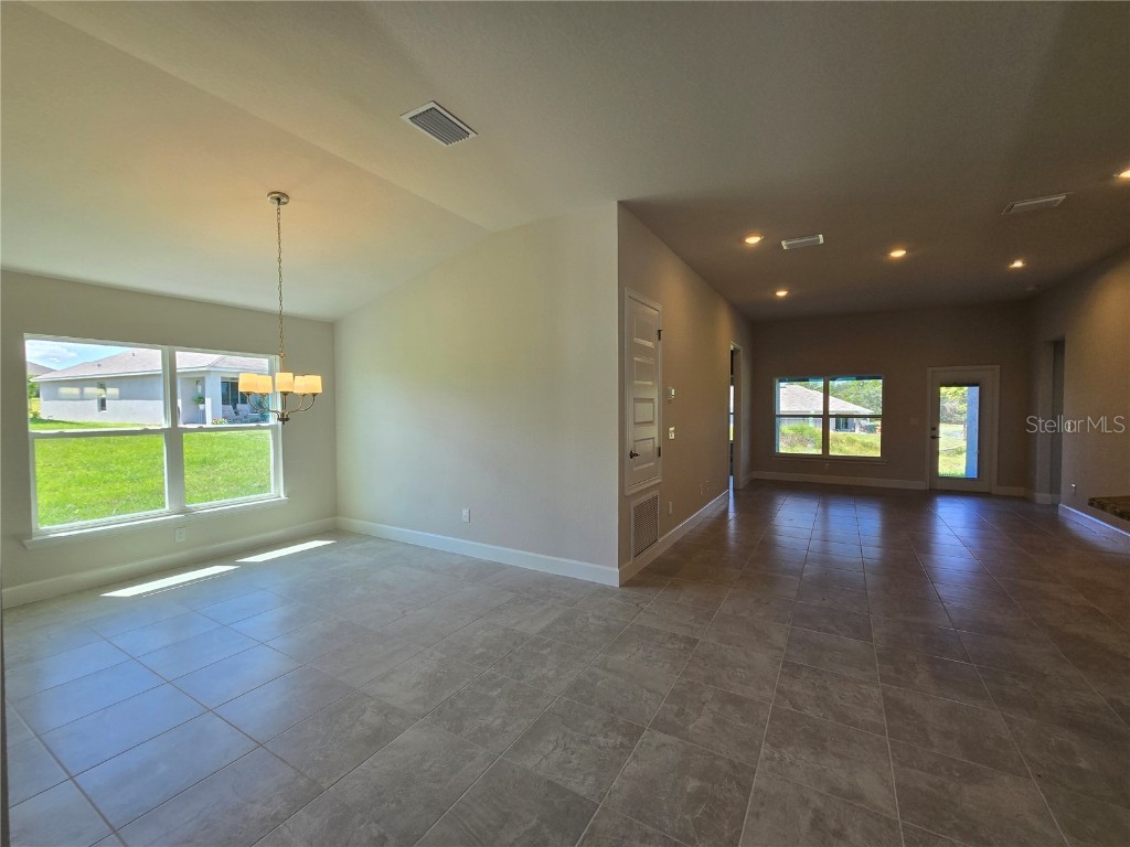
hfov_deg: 106.2
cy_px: 424
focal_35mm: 13
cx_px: 565
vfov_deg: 89.9
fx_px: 424
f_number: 2.2
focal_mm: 2.2
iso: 50
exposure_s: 1/156
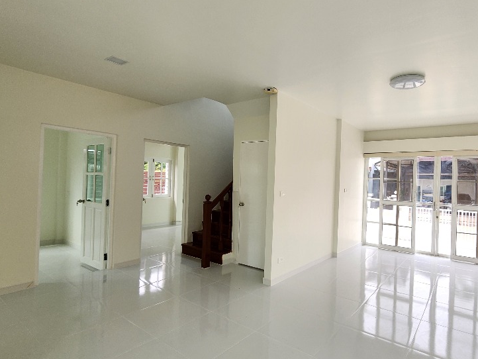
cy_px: 177
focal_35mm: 18
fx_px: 249
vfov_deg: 71.6
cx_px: 295
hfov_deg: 86.2
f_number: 2.2
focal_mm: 2.2
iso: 50
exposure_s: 1/203
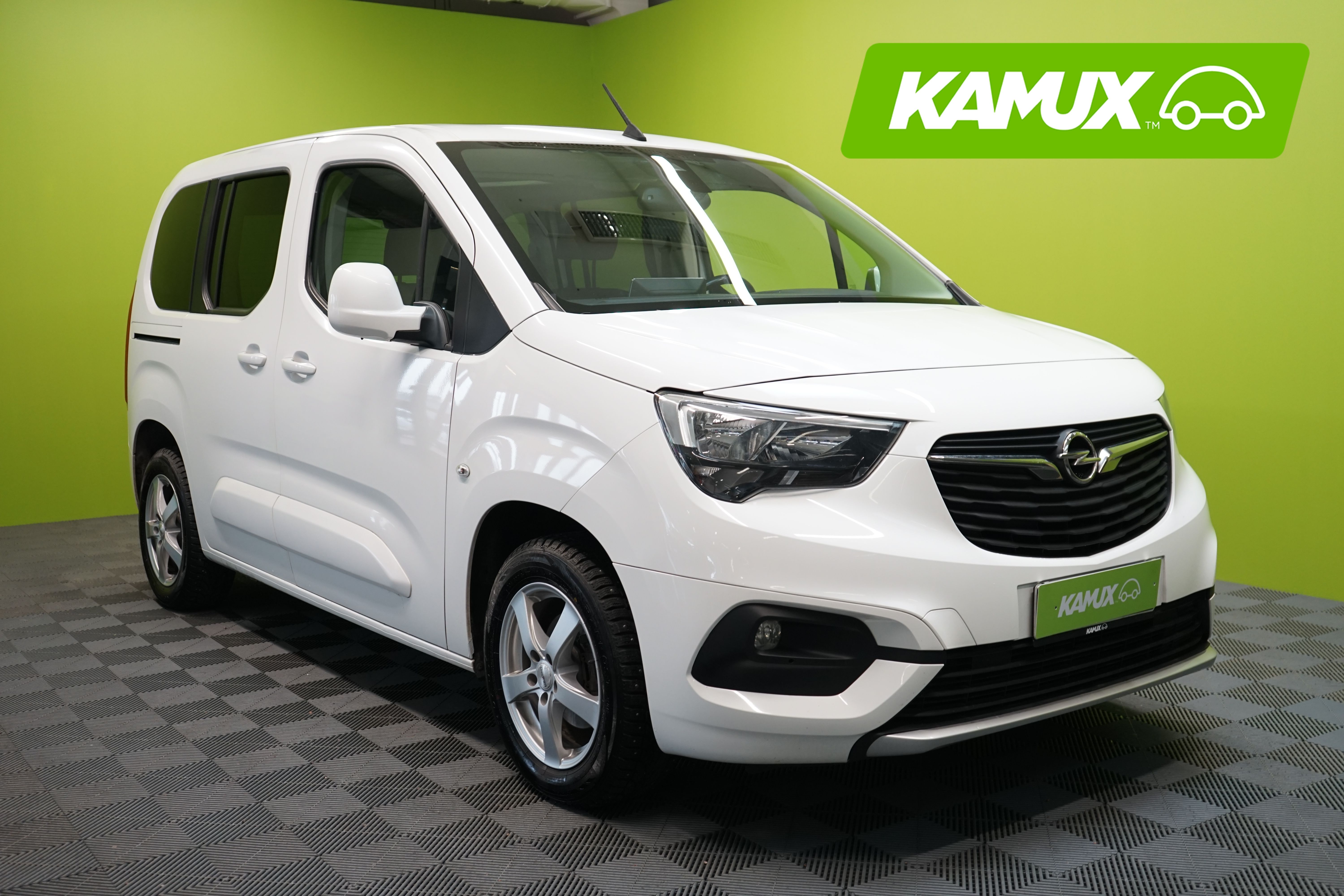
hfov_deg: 53.1
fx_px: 1344
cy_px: 448
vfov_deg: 36.9
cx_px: 672
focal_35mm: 36
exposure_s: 1/30
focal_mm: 36
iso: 800
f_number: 4.5
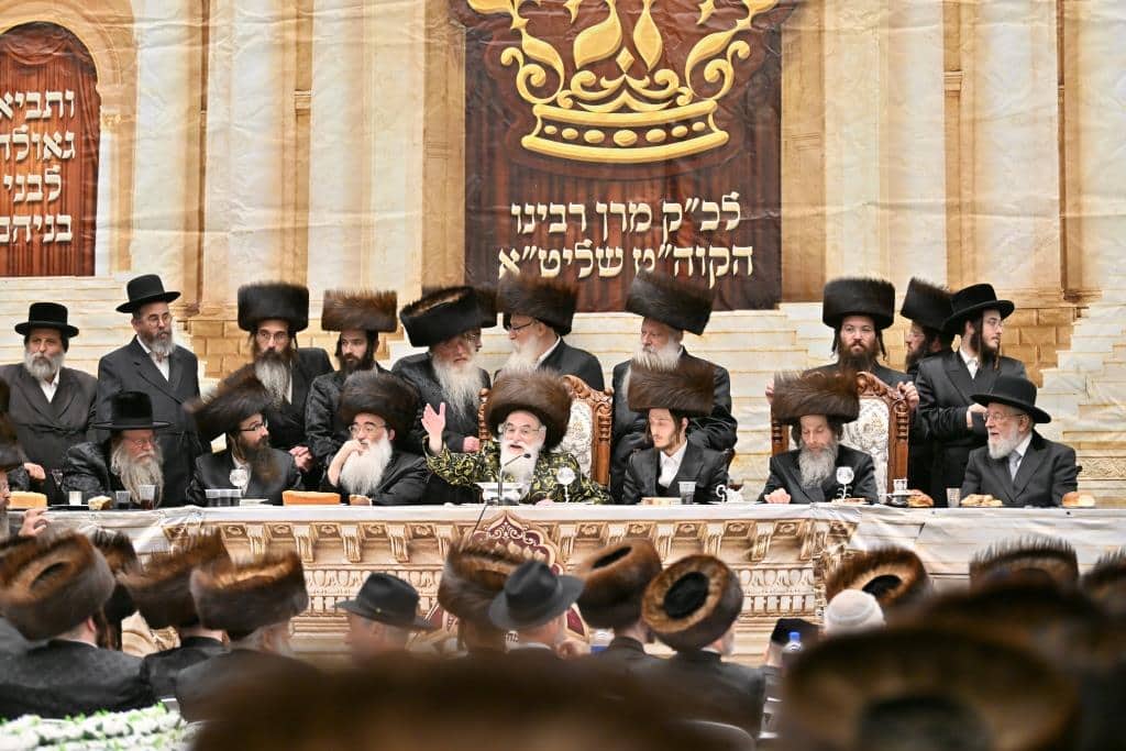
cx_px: 563
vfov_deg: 11.4
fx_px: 3754
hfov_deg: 17.1
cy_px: 376
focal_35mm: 120
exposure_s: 1/400
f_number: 2.8
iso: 400
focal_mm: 120
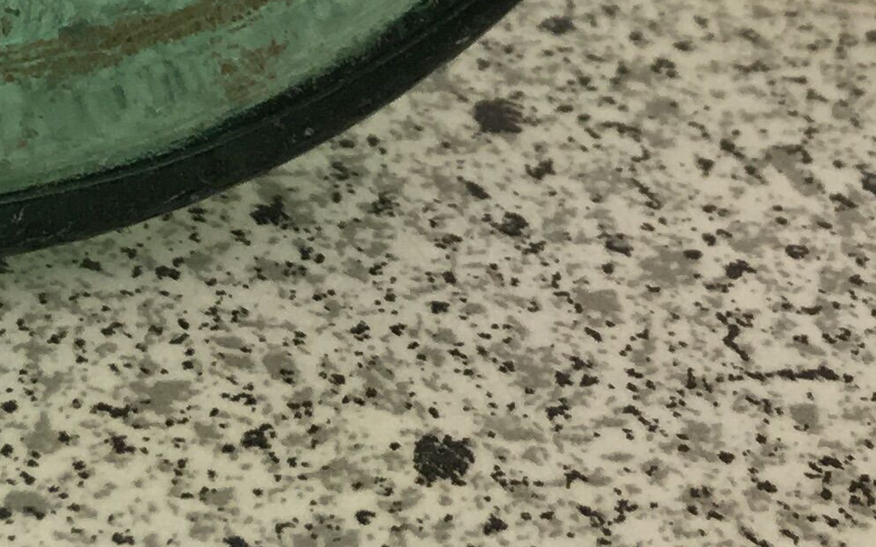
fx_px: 2960
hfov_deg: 16.8
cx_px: 562
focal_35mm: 124
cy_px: -635
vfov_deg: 9.7
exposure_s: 1/50
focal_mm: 4.15
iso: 32
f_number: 2.2
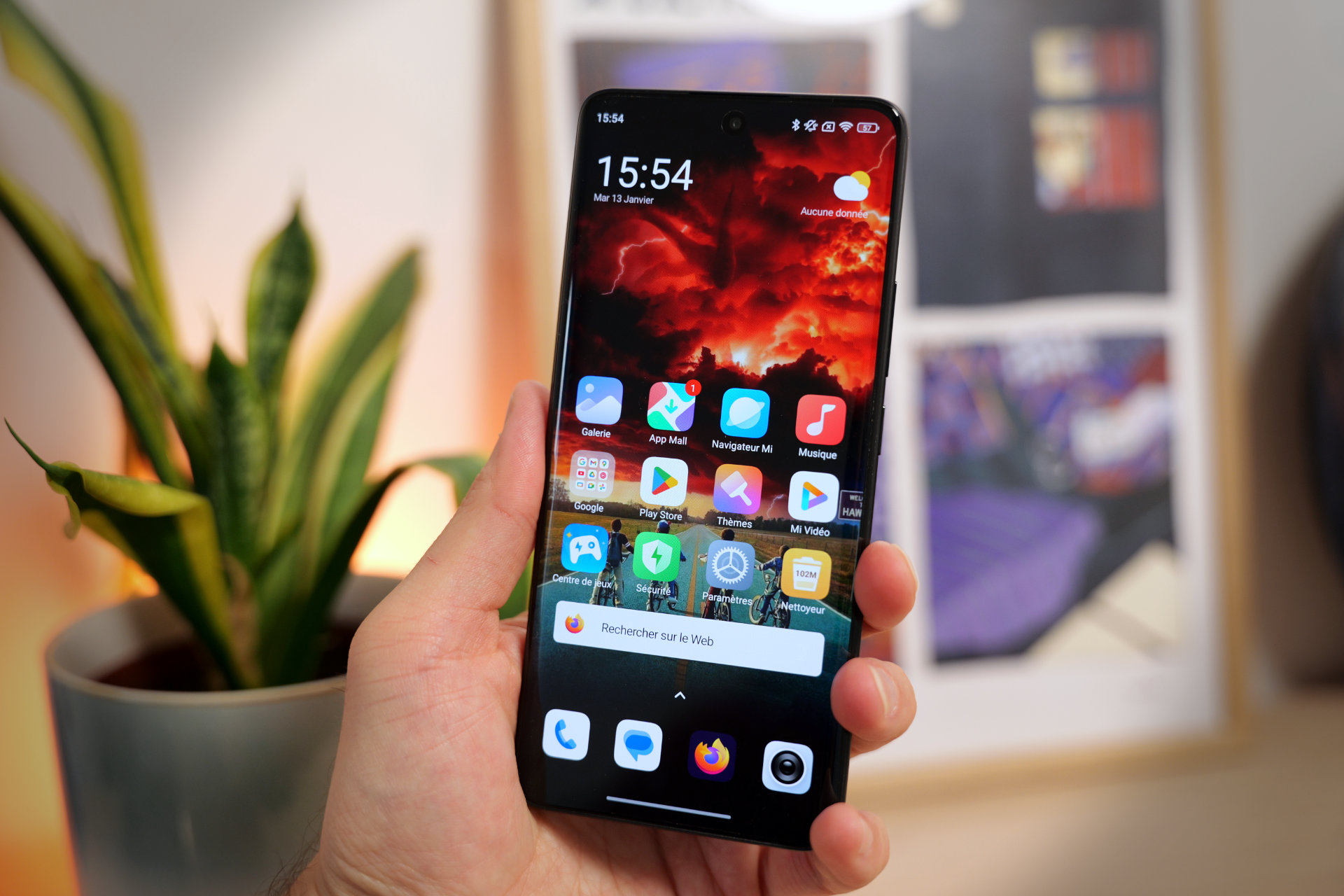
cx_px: 672
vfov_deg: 35.9
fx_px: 1381
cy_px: 448
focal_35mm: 37
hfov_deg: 51.9
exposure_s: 1/250
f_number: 2.8
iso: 800
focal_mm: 37
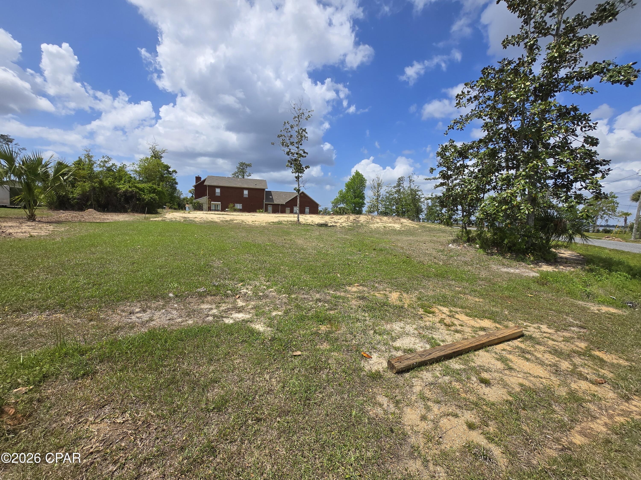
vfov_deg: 89.9
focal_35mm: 13
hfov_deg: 106.2
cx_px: 320
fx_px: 241
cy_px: 240
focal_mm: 1.7
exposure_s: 1/1854
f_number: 2.2
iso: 25
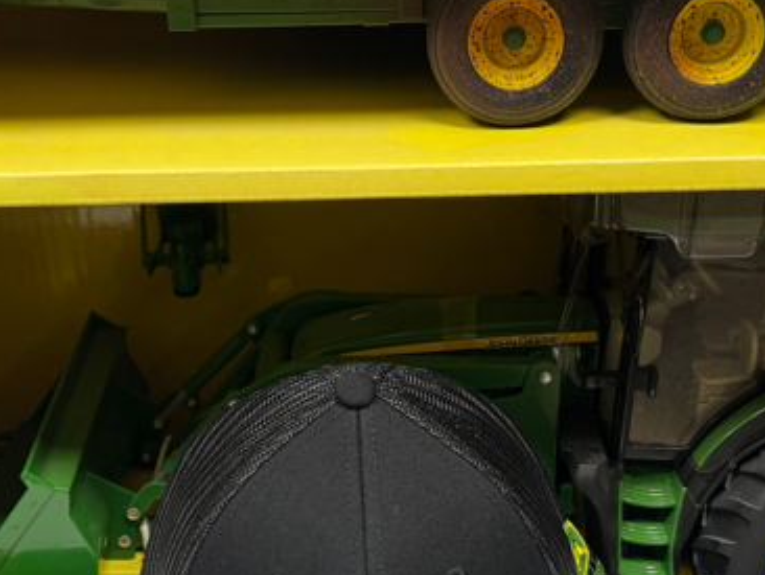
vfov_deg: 24.8
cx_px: 393
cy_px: 356
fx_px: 1305
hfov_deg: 32.7
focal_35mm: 59
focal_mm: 6.76
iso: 160
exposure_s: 1/60
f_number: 1.78
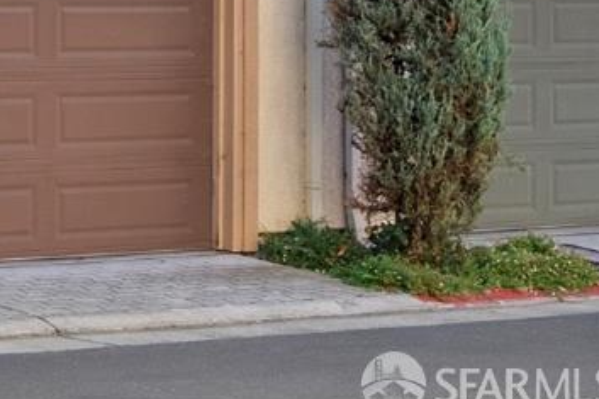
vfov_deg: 11.8
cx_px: -643
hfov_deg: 15.5
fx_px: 1696
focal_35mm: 102
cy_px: -426
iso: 250
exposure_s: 1/60
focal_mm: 24
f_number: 9
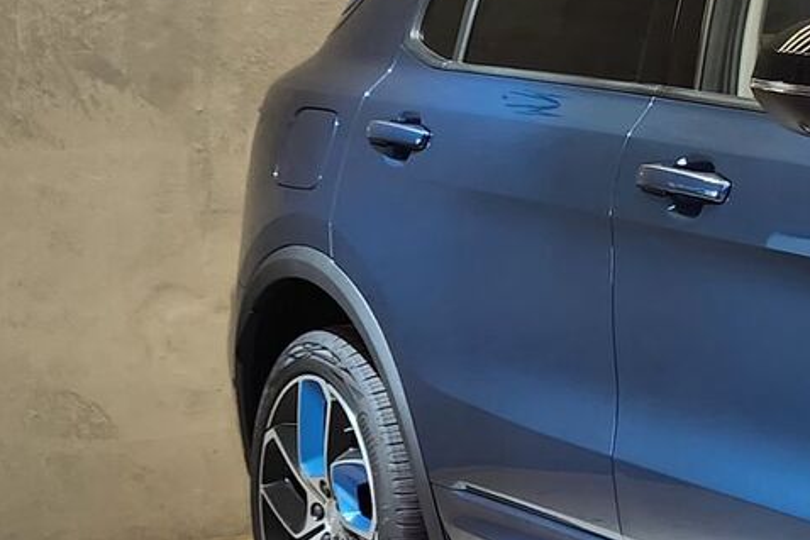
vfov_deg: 14.3
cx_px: 1461
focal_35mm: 96
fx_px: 2161
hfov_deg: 17.3
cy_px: 300
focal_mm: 5.4
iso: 160
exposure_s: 1/51
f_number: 1.8
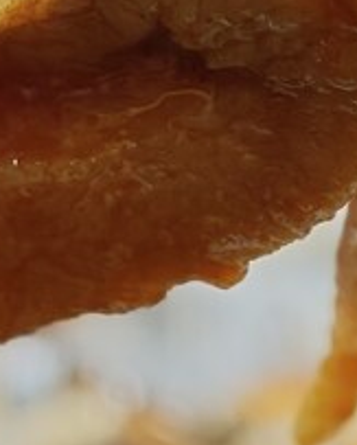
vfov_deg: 4.8
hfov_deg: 3.8
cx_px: 355
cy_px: -44
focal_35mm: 403
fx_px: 5311
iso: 500
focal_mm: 11.5
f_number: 1.8
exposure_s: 1/120
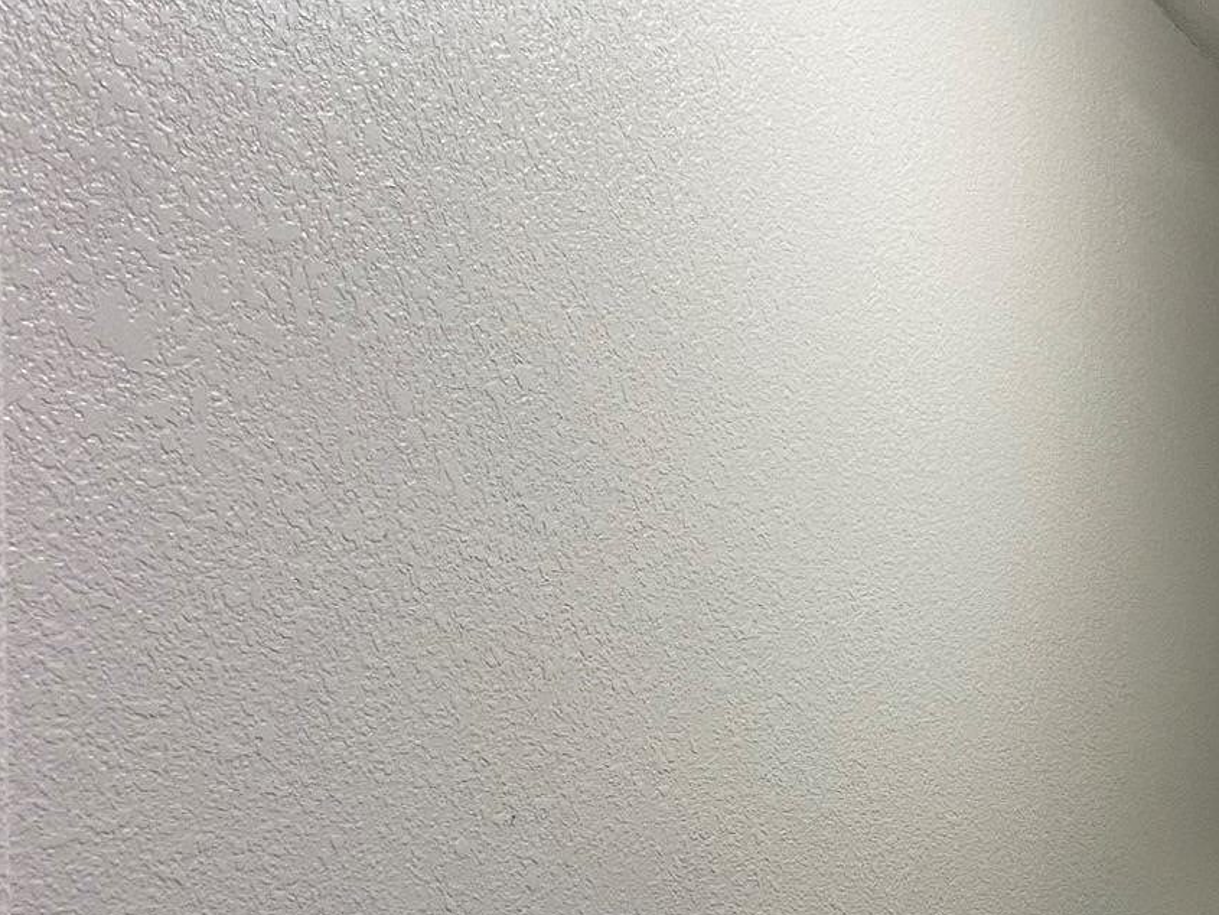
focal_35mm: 63
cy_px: 968
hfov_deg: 28.9
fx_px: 2219
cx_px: 1197
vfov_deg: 22.2
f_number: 1.8
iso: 160
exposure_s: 1/60
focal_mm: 4.25
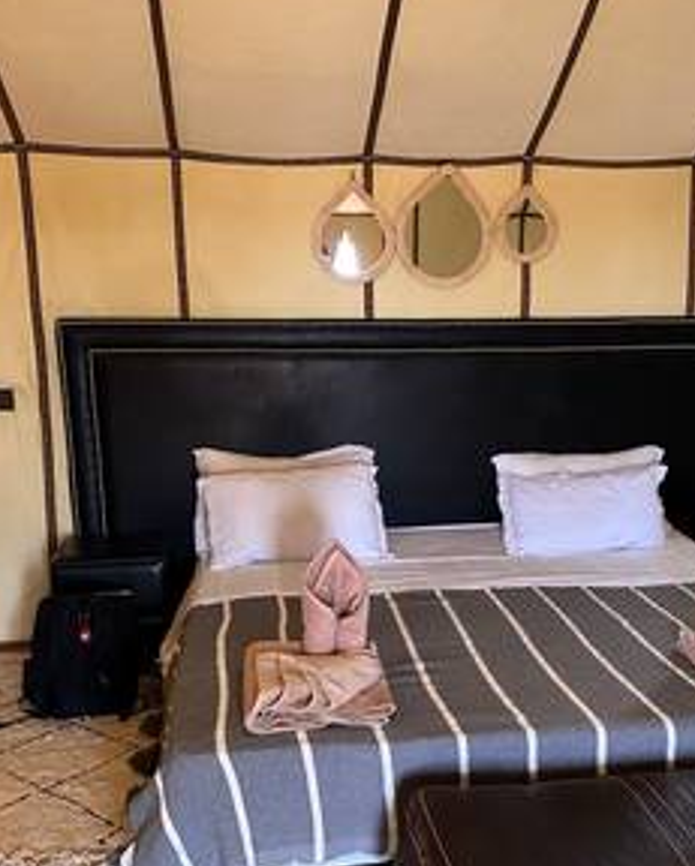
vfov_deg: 46.6
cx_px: 427
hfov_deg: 38.1
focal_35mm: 39
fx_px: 1001
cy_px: 502
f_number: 1.78
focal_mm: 6.86
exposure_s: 1/46
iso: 1000
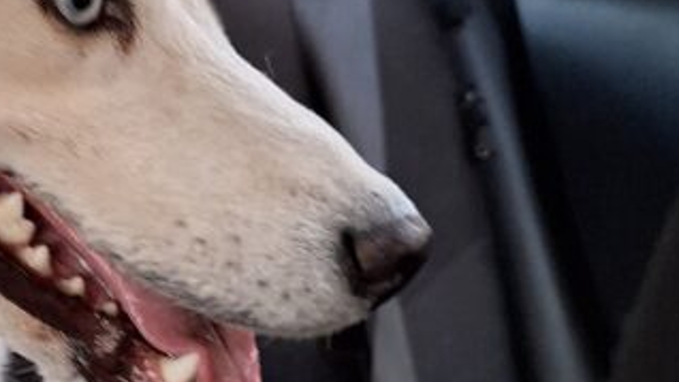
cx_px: -60
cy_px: 117
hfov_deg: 30.1
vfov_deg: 19.0
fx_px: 1134
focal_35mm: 63
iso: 250
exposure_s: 1/24
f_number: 1.8
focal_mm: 5.54
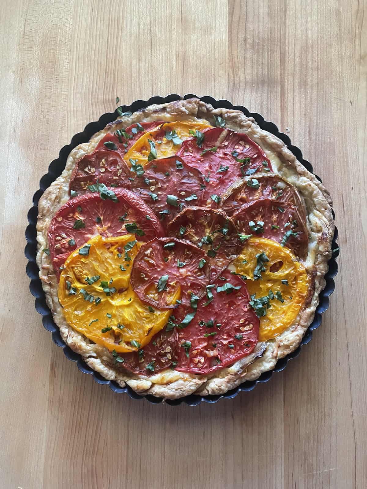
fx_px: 368
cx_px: 184
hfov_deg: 53.1
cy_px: 244
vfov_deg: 67.3
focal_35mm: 26
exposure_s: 1/60
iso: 400
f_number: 1.6
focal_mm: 4.2
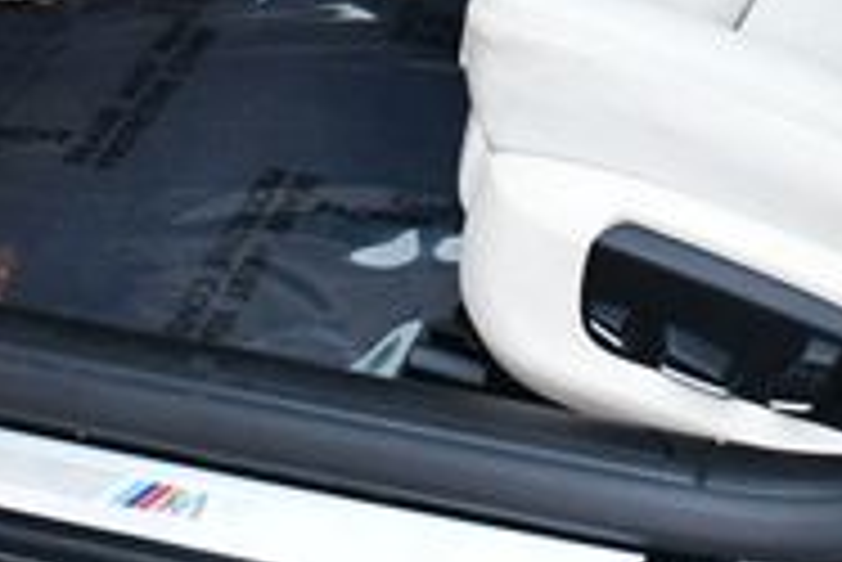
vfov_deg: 10.6
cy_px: -391
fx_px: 2879
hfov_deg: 16.5
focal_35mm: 123
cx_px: 711
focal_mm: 18
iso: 800
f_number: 3.5
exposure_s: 1/250
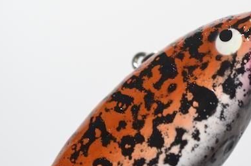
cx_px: 248
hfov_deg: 16.1
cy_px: 31
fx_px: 869
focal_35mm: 125
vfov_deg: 10.9
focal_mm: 40
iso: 800
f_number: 5
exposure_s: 1/100
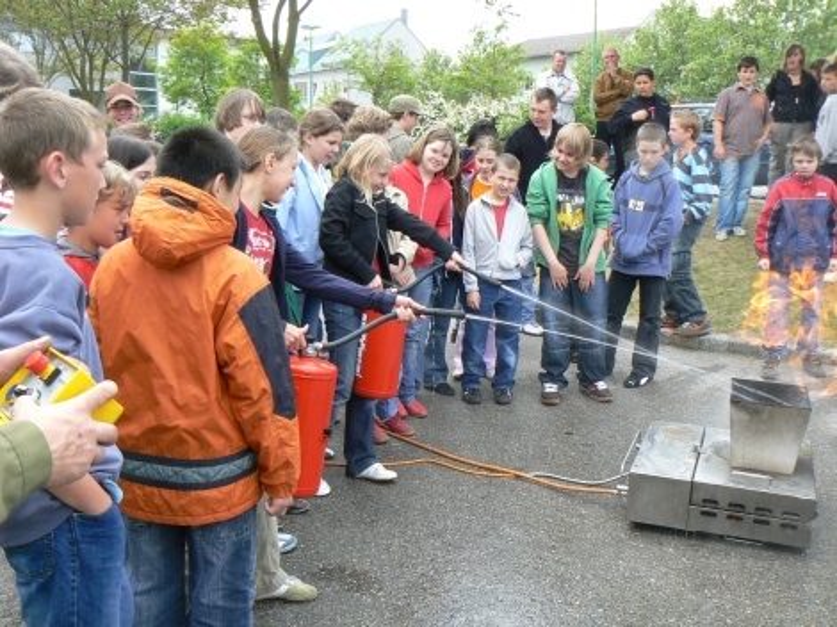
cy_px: 314
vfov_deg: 39.6
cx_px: 418
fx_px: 870
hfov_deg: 51.4
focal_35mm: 36
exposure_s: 1/125
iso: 80
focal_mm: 6
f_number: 4.5
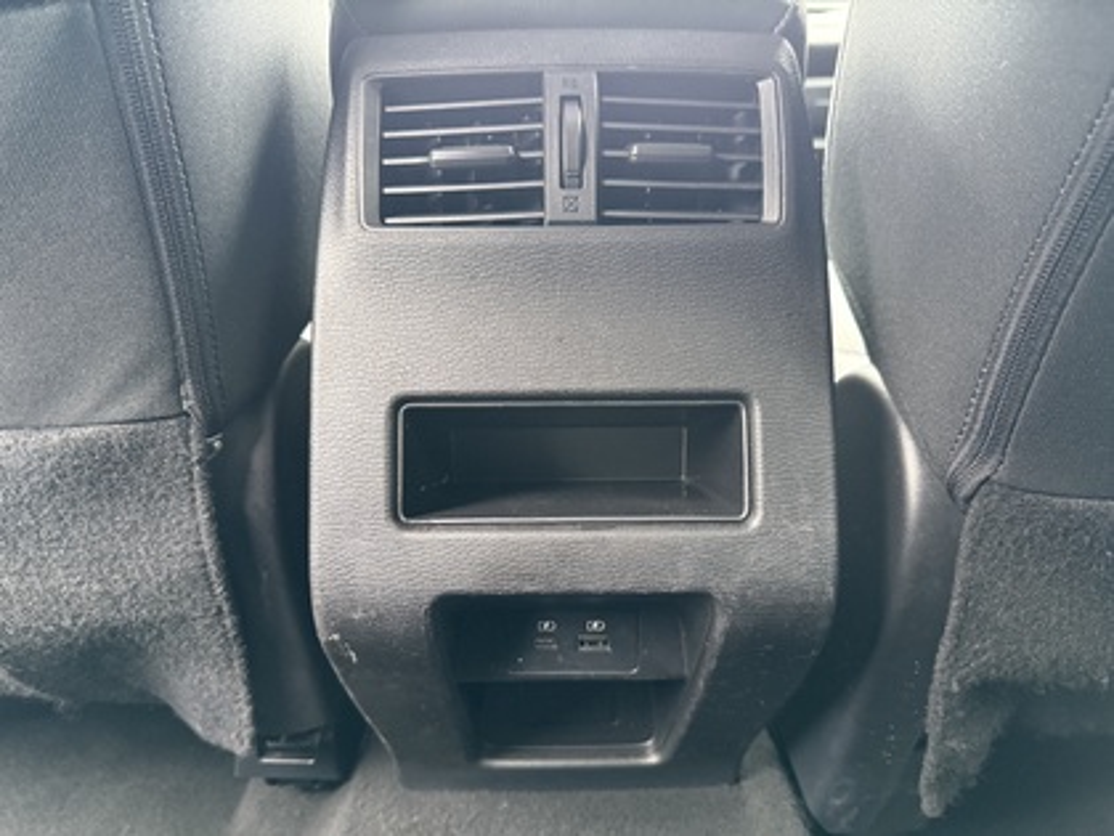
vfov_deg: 56.8
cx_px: 557
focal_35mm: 24
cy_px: 418
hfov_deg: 71.6
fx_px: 772
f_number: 1.78
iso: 800
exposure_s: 1/60
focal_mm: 6.76
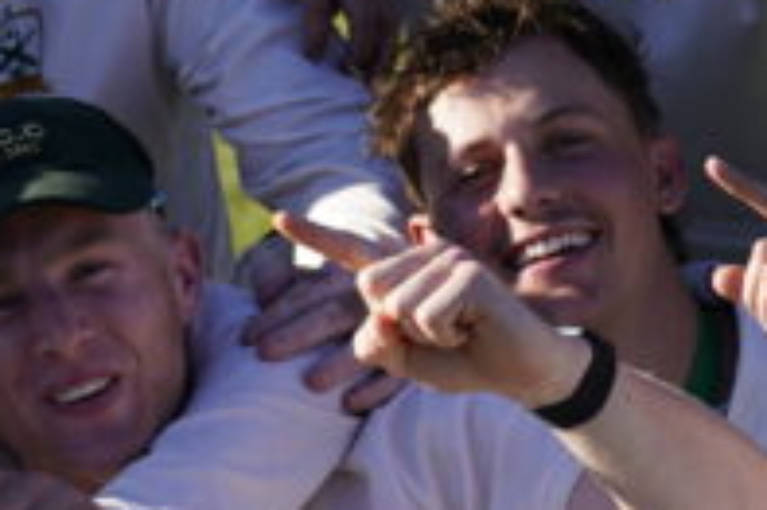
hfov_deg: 5.6
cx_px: -269
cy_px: 243
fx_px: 7749
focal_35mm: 364
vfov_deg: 3.8
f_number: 2.8
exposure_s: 1/1000
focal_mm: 70
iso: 100
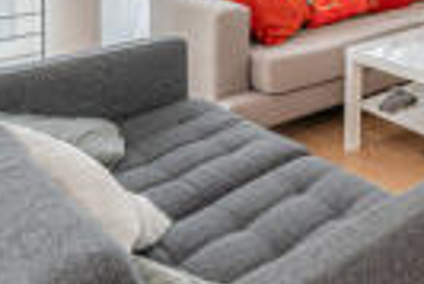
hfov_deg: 31.8
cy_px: -129
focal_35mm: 50
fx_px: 590
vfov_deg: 22.7
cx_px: 529
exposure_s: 1/50
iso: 400
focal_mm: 14
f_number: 9
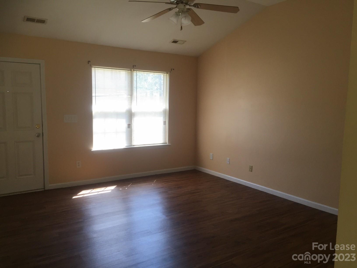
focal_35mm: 29
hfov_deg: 61.7
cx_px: 178
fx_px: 299
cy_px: 134
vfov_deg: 48.2
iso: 50
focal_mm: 4.15
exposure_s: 1/120
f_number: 2.2
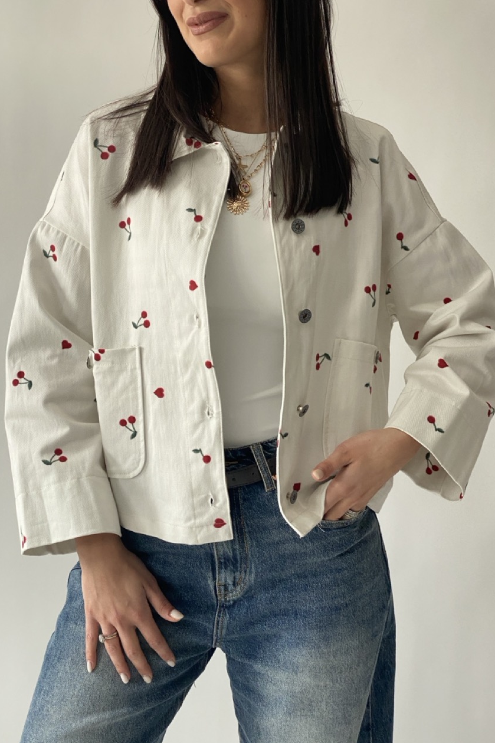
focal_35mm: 55
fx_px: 1135
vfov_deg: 36.3
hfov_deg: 24.6
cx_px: 244
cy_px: 373
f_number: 2
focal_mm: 6
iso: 64
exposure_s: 1/122
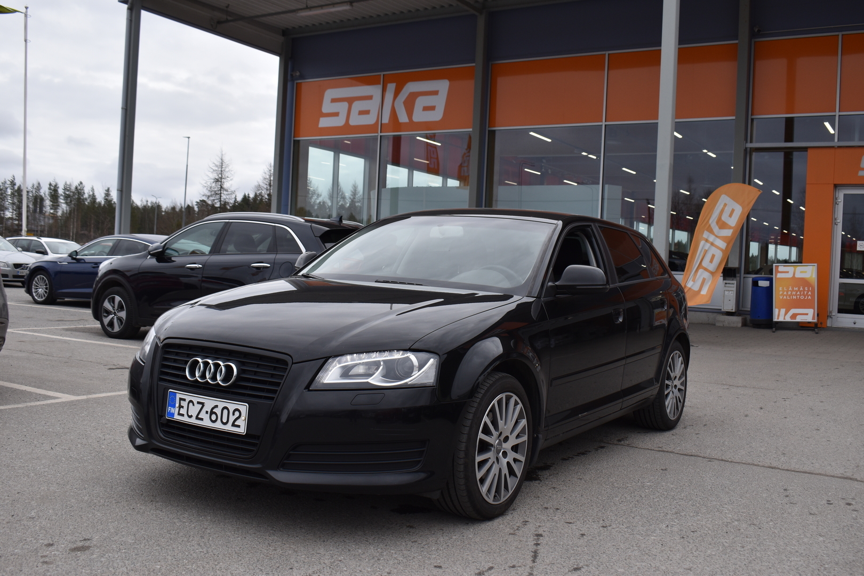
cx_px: 432
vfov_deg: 36.9
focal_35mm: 36
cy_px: 288
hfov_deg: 53.1
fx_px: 864
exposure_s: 1/350
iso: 200
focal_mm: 24
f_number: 8
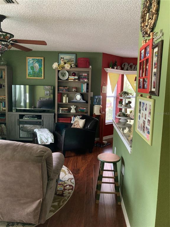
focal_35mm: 28
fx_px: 183
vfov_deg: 63.4
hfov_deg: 49.7
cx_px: 85
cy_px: 114
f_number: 1.8
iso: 400
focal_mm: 3.99
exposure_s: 1/38
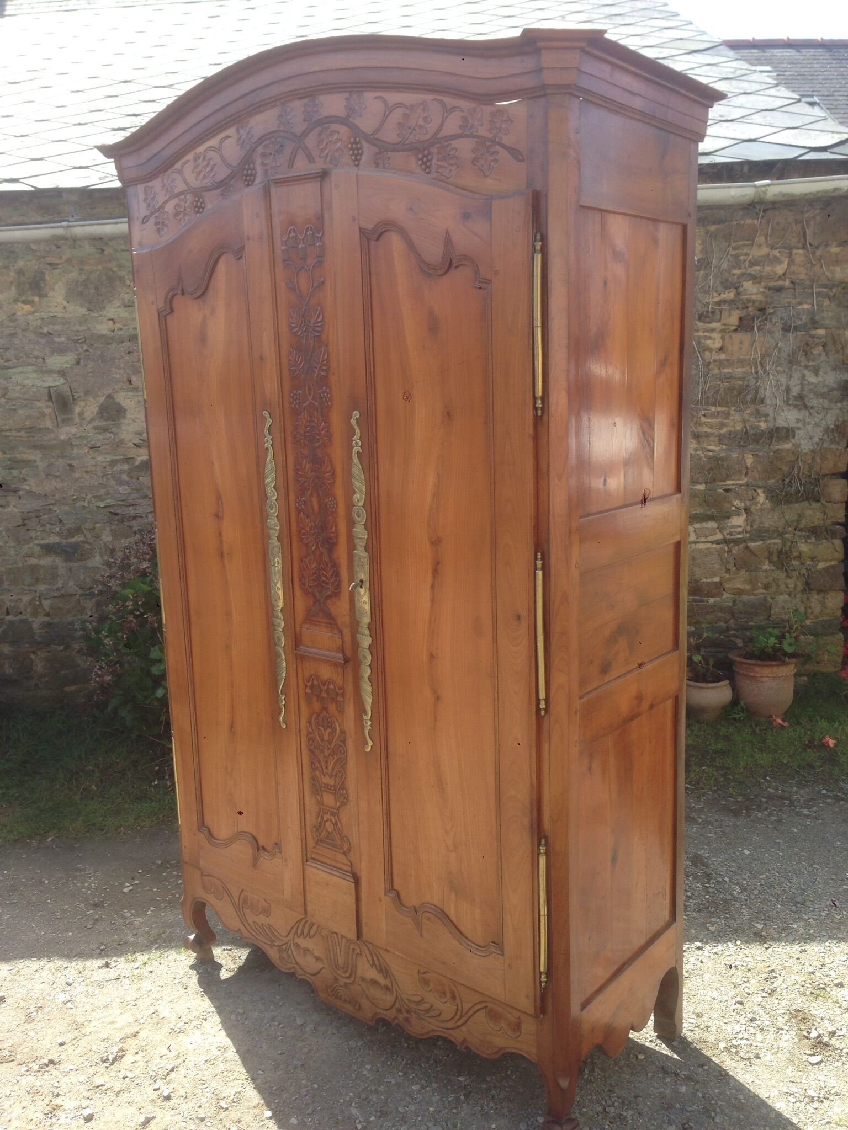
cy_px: 565
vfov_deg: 55.4
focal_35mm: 33
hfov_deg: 42.9
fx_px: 1078
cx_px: 424
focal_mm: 4.12
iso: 50
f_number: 2.4
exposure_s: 1/398
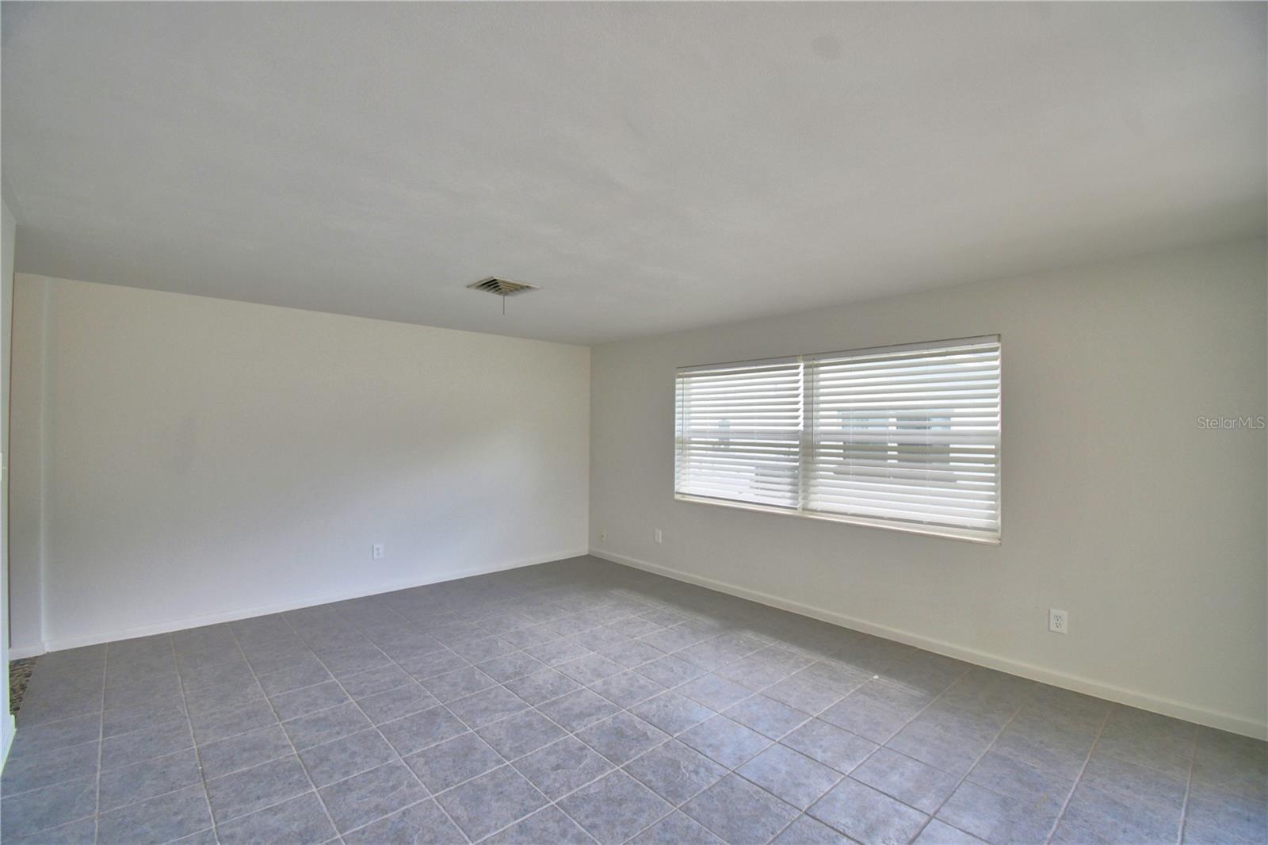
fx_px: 528
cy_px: 422
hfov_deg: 100.4
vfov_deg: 77.3
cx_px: 634
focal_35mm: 15
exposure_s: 1/250
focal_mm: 10
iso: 200
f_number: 4.5
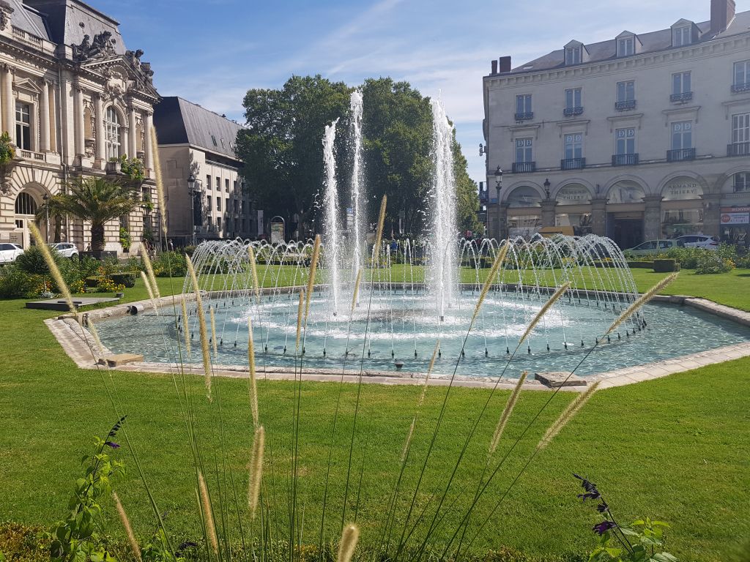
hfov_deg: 67.3
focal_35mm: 26
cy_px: 281
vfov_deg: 53.1
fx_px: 563
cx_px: 375
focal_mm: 4.2
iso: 40
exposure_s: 1/2728
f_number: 1.7
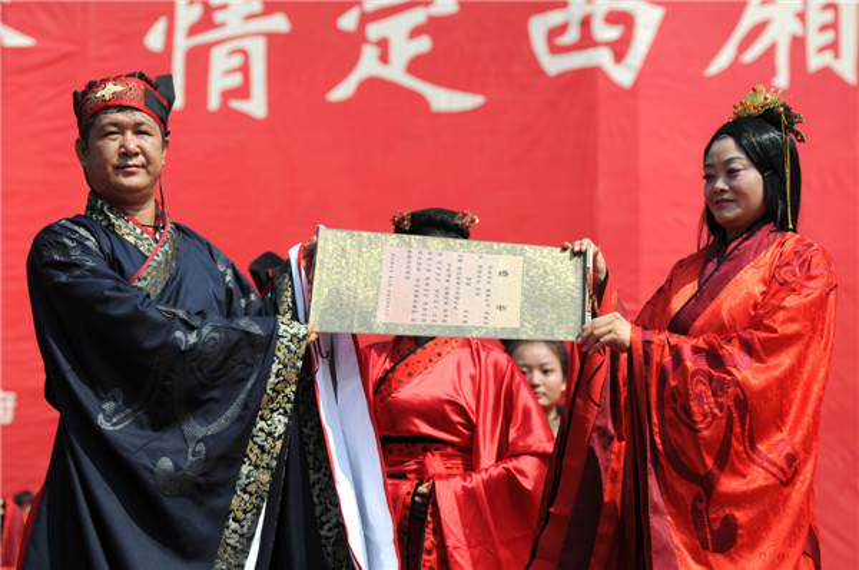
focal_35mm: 128
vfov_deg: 10.7
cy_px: 285
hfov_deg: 16.1
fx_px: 3037
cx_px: 430
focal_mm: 85
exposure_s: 1/3200
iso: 200
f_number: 3.5
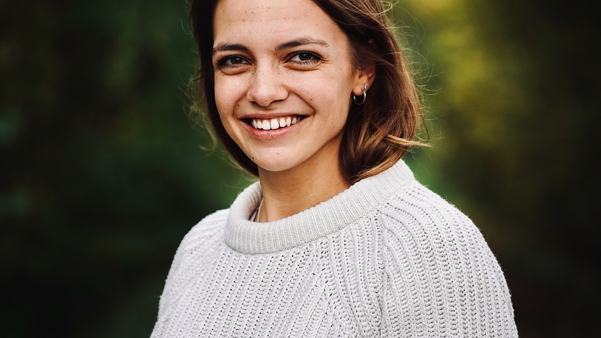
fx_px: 3347
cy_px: 156
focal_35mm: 210
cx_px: 301
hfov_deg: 10.3
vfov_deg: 5.8
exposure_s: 1/400
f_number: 5.6
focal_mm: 200
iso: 1000
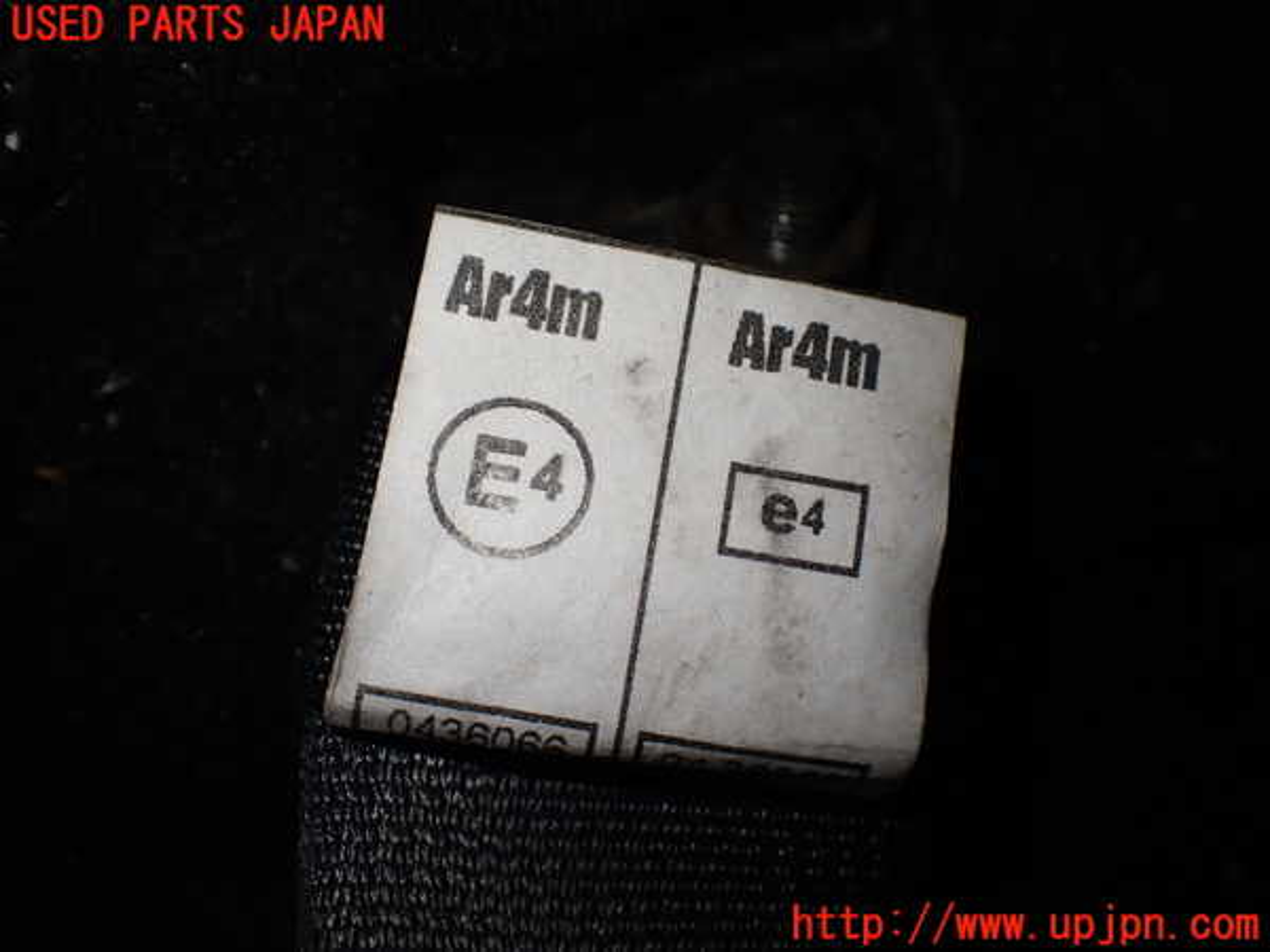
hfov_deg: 60.0
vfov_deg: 46.8
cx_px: 635
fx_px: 1101
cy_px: 476
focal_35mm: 30
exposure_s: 1/160
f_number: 2.3
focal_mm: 5.4
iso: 100
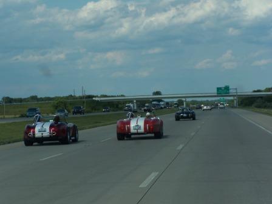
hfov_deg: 16.8
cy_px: 102
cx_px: 136
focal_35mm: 117
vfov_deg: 12.7
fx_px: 919
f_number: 4.5
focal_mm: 19.4
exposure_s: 1/750
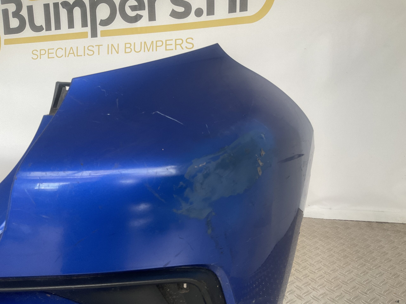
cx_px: 203
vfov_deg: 48.2
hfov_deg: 61.7
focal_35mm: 29
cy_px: 152
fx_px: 340
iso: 64
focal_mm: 3
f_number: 1.8
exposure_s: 1/50
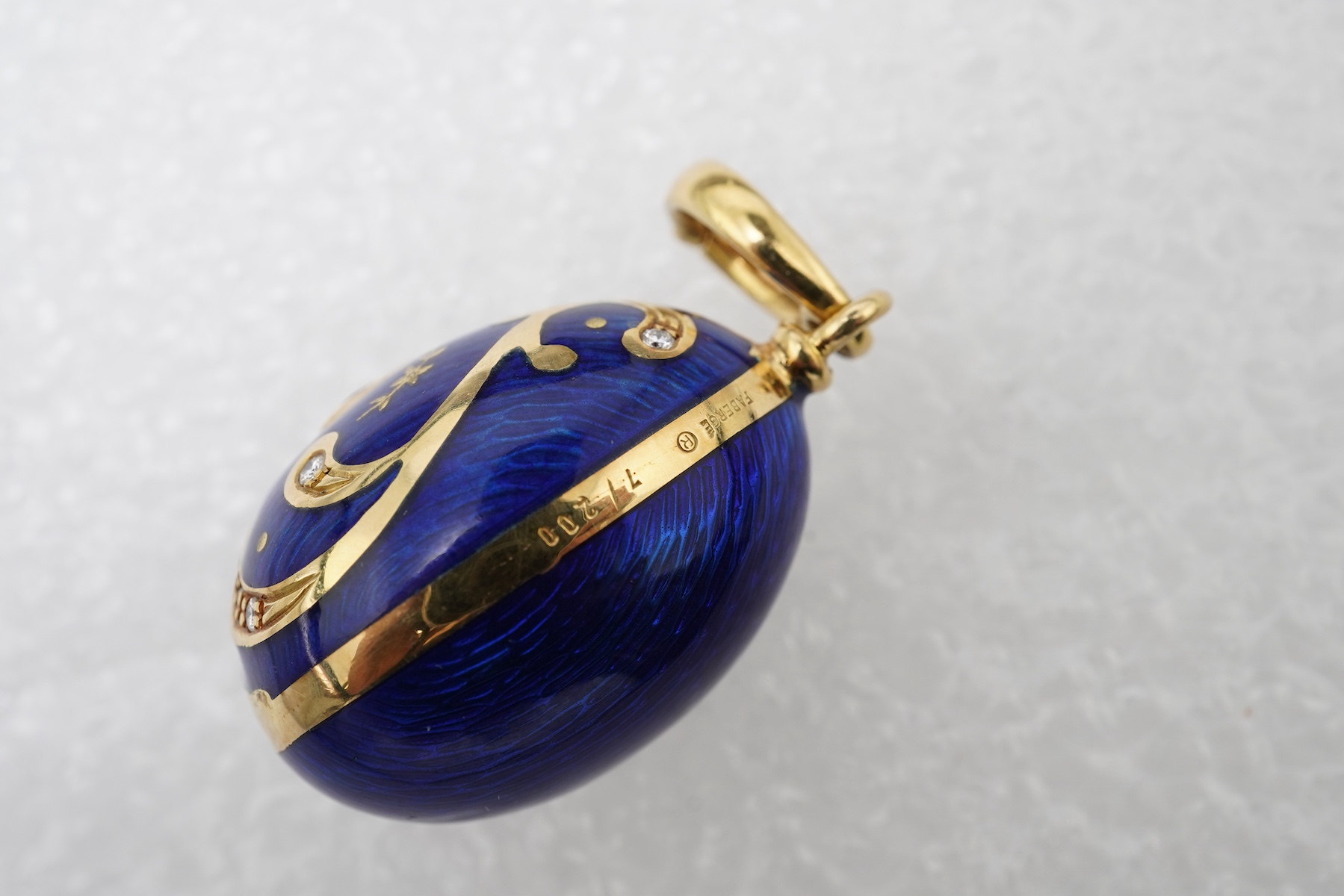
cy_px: 448
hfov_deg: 43.6
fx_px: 1680
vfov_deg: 29.9
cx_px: 672
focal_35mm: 45
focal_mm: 30
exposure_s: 1/125
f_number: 16
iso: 500
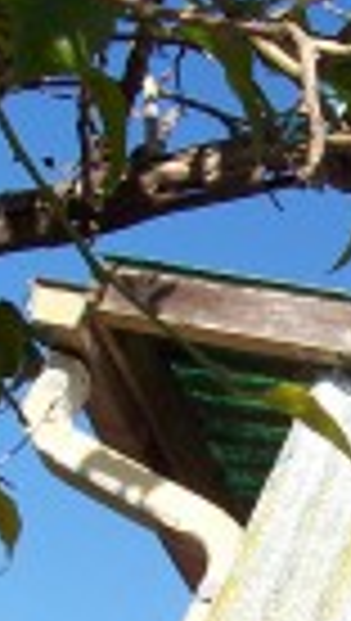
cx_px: 432
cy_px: 585
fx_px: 1929
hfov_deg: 10.2
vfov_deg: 17.9
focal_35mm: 117
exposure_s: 1/250
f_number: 5.6
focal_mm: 5.6
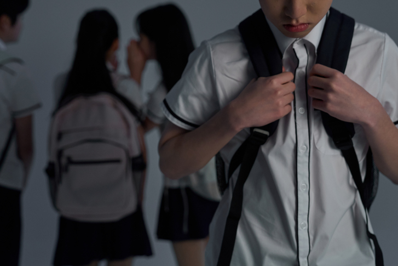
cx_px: 199
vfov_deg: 28.1
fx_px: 531
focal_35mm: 48
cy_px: 133
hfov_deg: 41.1
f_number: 2.8
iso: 640
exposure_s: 1/160
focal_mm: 48
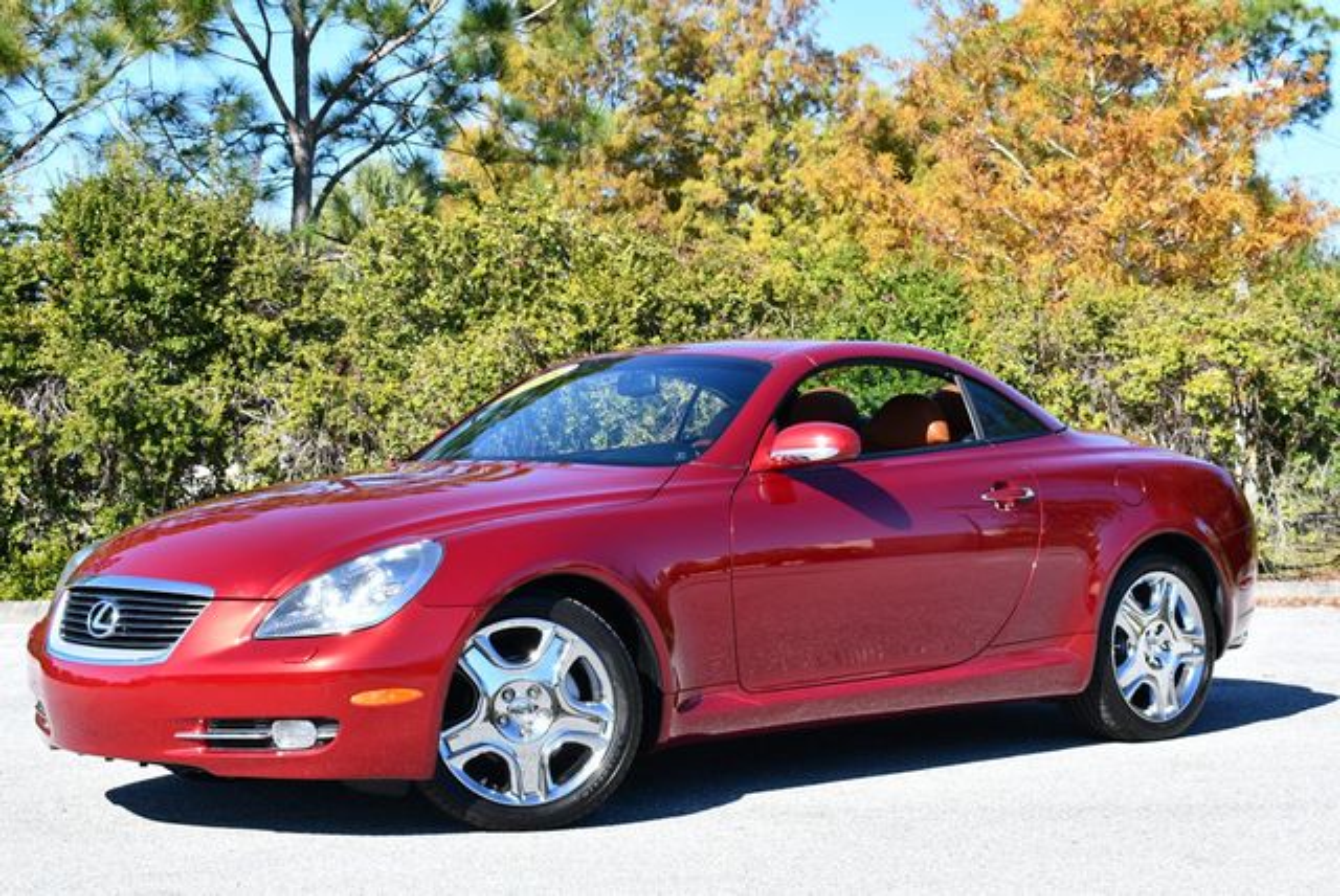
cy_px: 448
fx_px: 2682
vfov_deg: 19.0
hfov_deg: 28.0
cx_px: 670
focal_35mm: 72
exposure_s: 1/250
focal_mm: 36
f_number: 8
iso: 160
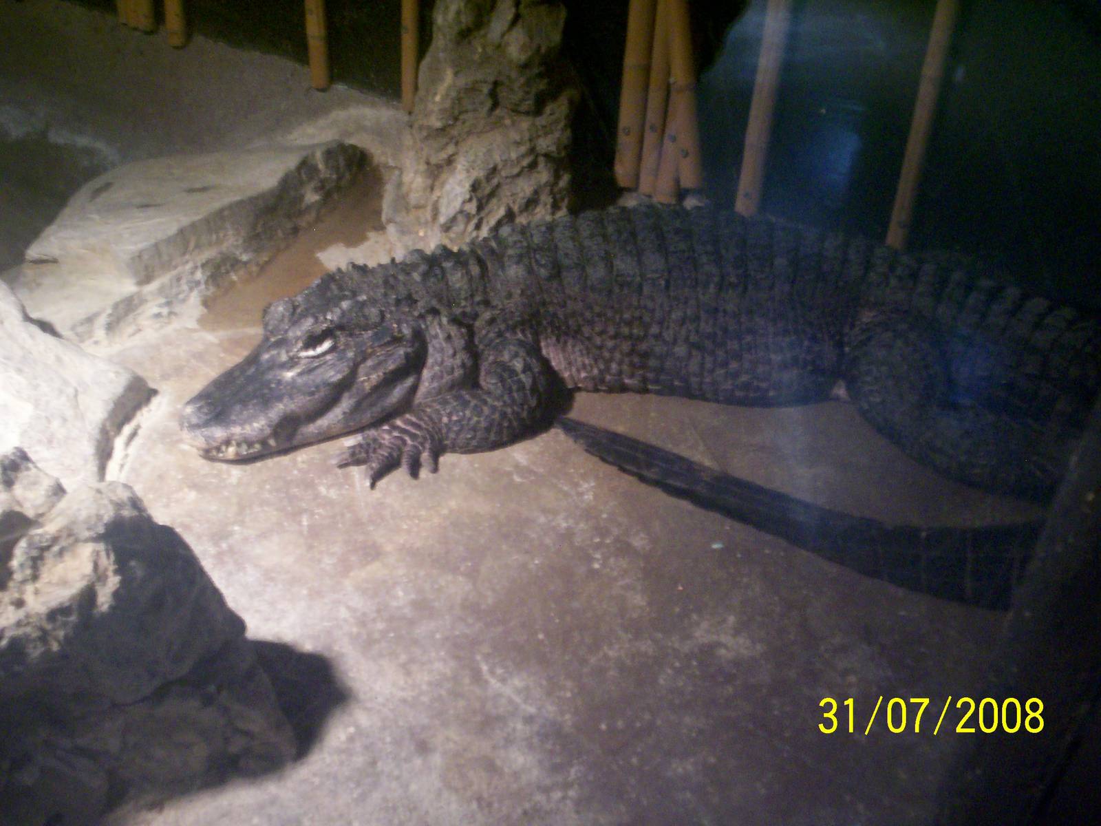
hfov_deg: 51.4
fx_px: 1145
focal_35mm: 36
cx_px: 550
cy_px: 413
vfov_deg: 39.7
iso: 200
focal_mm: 5.9
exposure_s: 1/8.06
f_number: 4.5
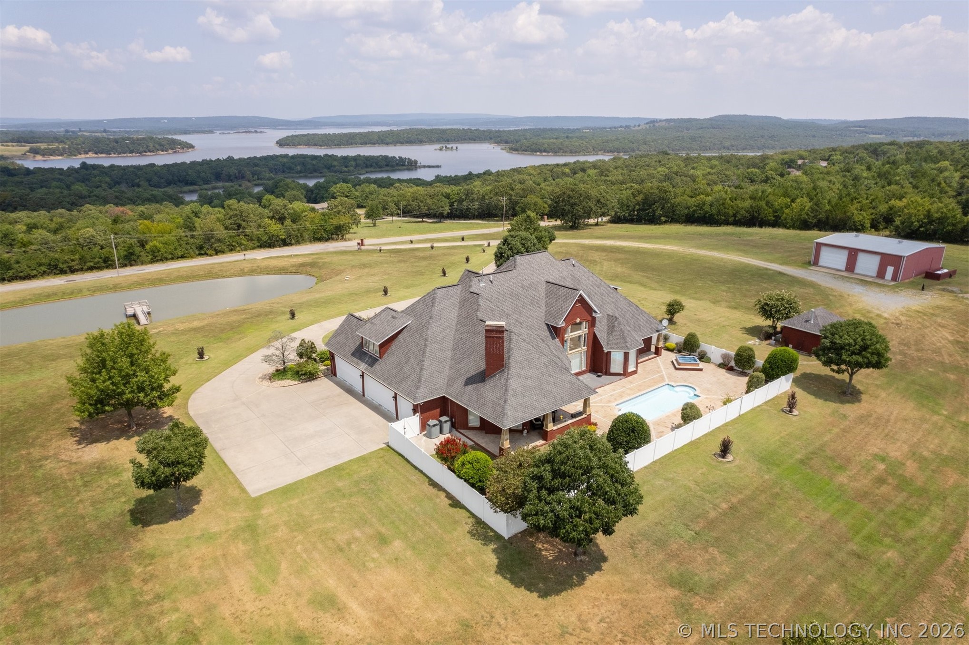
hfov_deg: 78.6
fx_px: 592
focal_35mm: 22
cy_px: 322
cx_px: 484
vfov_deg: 57.2
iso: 100
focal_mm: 8.38
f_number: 2.8
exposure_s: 1/2000
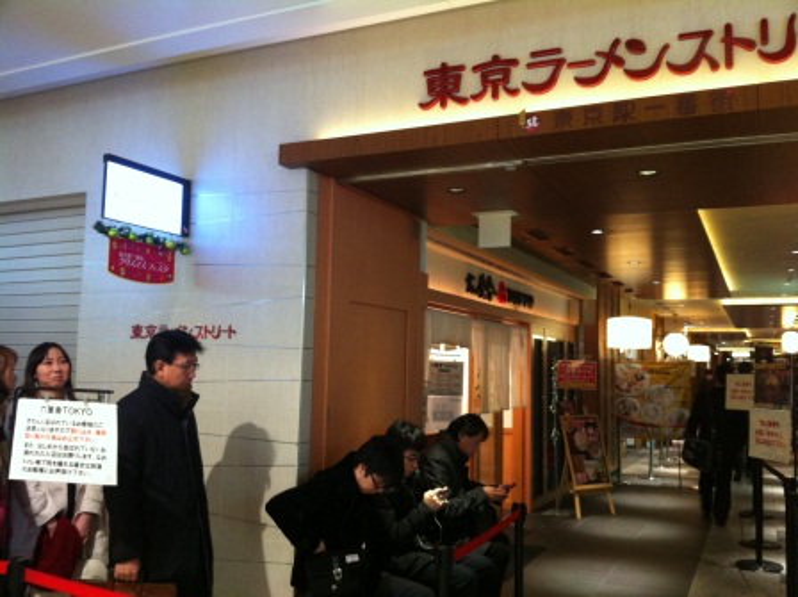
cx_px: 399
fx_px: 806
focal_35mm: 35
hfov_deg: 52.7
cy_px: 298
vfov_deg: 40.6
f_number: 2.8
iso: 200
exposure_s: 1/15
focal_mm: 3.85
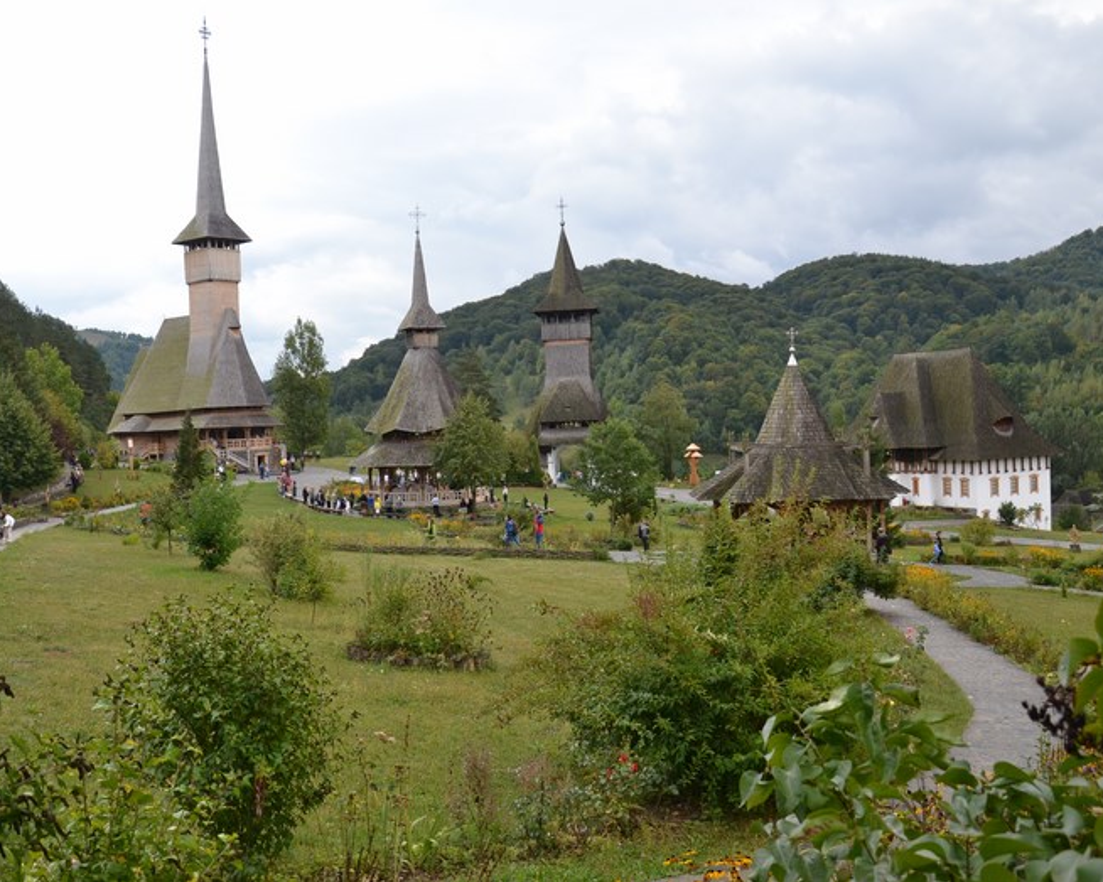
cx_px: 476
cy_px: 434
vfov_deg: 47.1
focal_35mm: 31
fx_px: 1012
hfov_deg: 57.0
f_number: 5.6
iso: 280
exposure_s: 1/125
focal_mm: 18
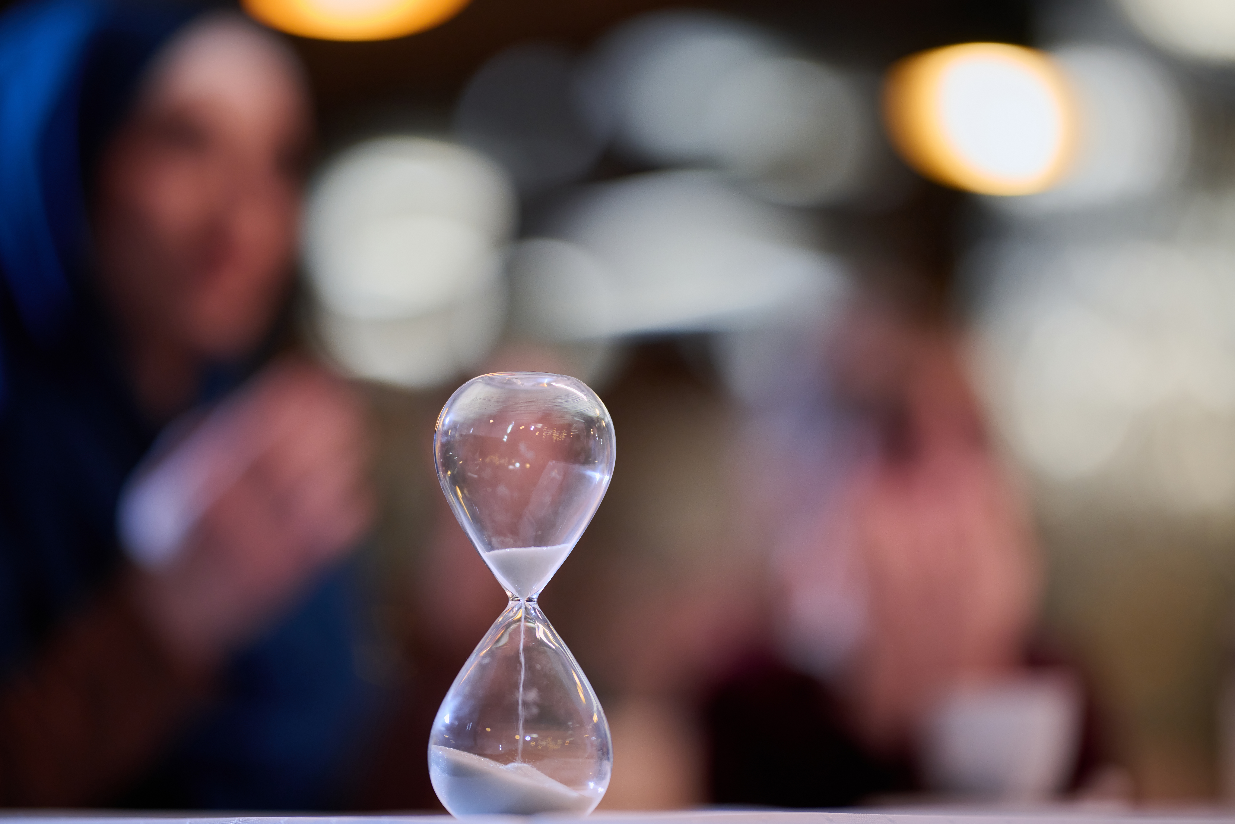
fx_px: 2916
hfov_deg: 23.9
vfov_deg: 16.1
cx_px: 618
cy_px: 412
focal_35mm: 85
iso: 640
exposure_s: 1/320
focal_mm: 85
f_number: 1.2
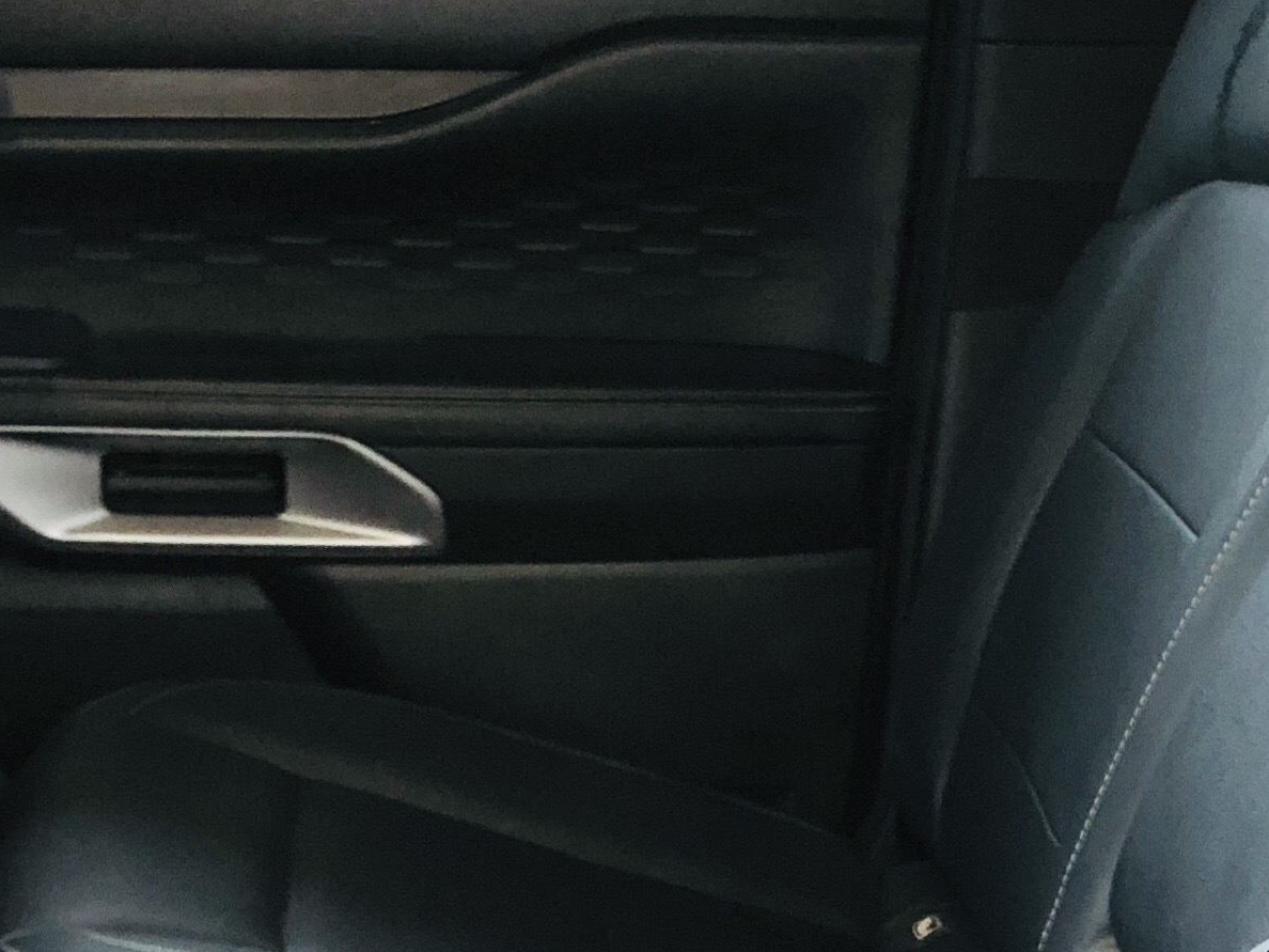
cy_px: 908
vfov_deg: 15.3
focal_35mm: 95
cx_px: 980
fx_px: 3483
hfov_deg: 20.5
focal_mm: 3.99
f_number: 1.8
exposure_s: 1/4
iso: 100
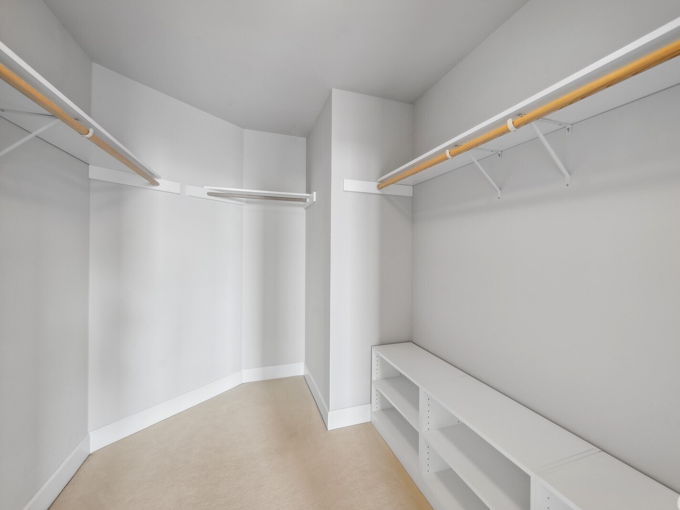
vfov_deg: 78.1
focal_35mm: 16
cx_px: 389
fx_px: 314
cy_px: 252
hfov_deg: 93.8
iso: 200
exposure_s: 1/15
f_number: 8
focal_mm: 14
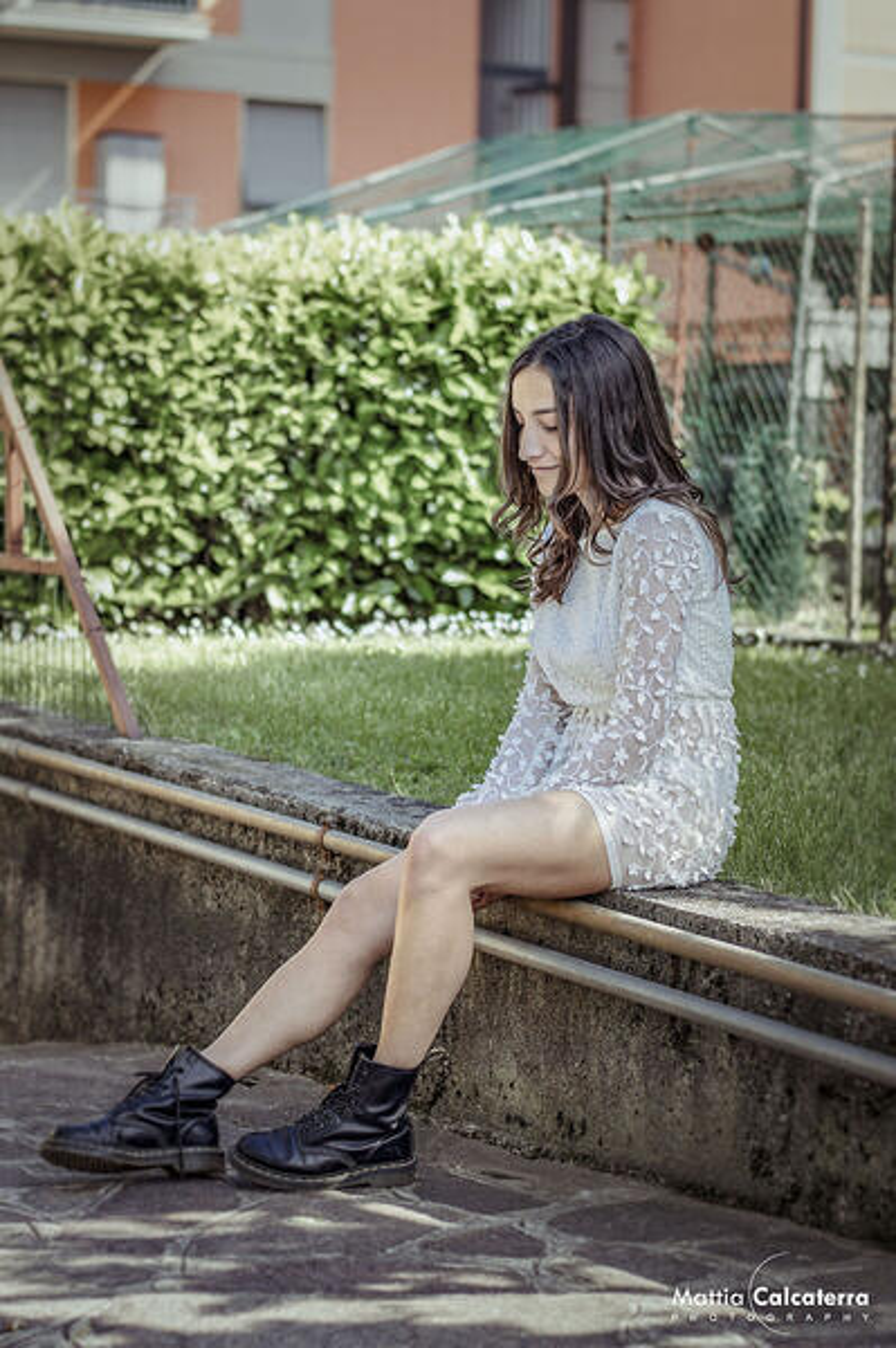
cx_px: 448
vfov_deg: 27.0
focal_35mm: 75
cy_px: 674
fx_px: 2805
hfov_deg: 18.2
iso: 200
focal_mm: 50
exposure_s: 1/1250
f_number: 2.8
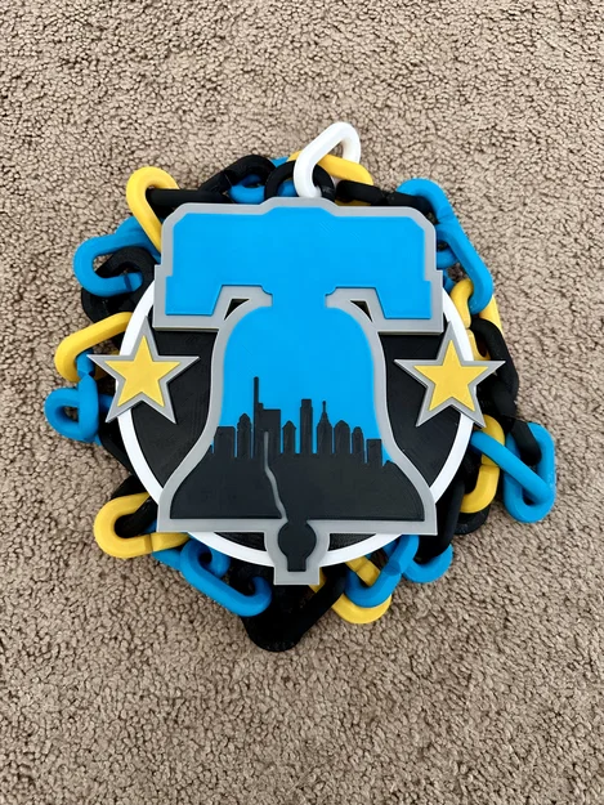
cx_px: 302
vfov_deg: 71.6
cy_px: 402
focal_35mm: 24
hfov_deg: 56.8
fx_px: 558
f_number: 1.78
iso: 1000
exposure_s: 1/30
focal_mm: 6.86
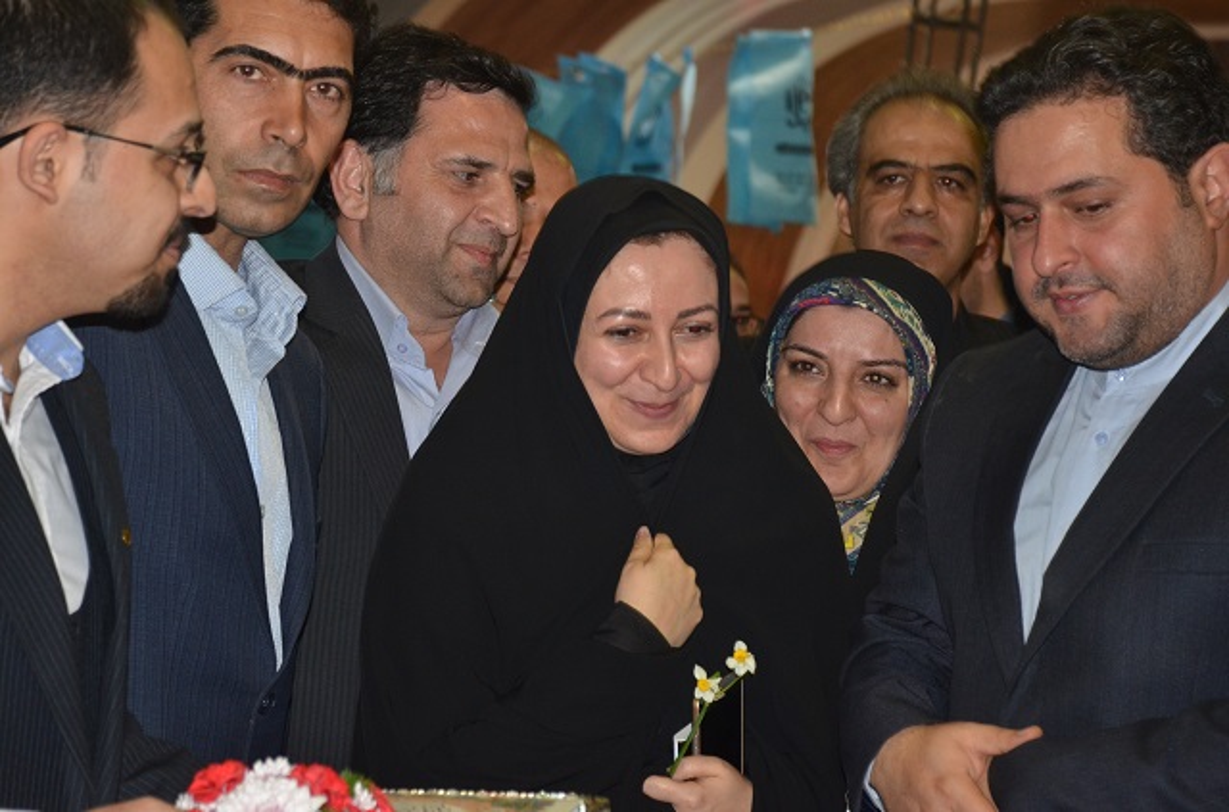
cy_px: 406
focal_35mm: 120
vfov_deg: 11.4
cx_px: 614
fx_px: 4086
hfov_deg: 17.1
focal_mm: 80
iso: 800
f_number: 5.6
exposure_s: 1/60
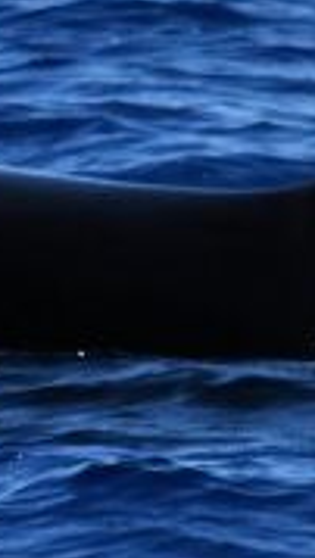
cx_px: -346
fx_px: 41553
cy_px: 161
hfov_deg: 0.4
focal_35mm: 2805
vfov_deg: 0.8
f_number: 6.3
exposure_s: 1/8000
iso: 1800
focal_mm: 600
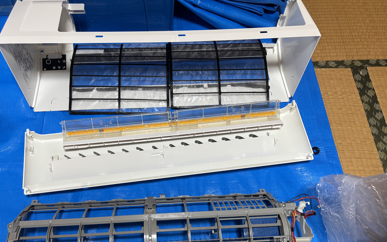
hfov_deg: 58.0
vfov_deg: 37.9
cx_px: 172
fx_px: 348
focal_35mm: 33
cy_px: 160
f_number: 1.6
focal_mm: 5.96
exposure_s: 1/50
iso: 200
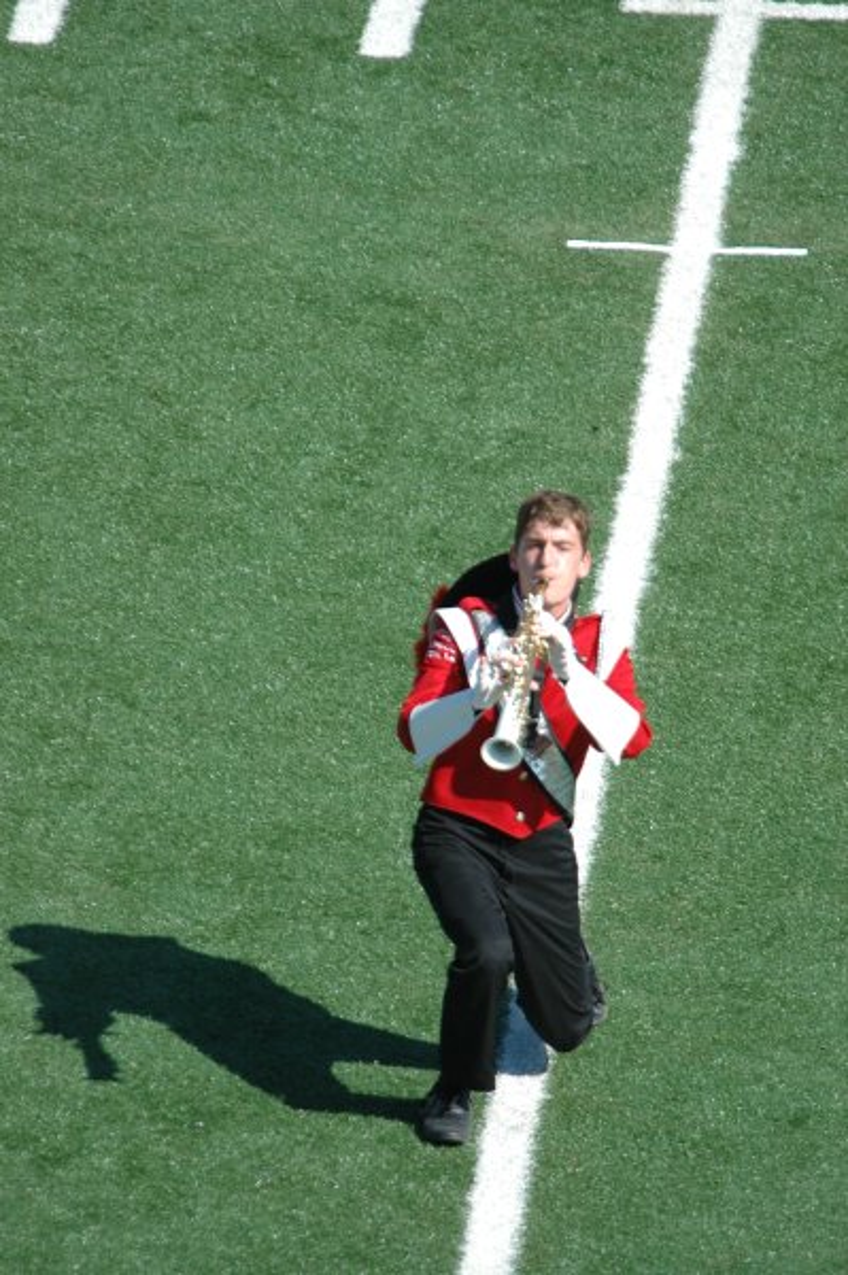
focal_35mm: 600
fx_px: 21235
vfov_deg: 3.4
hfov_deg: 2.3
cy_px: 638
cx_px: 424
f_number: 5.6
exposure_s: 1/800
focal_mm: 400
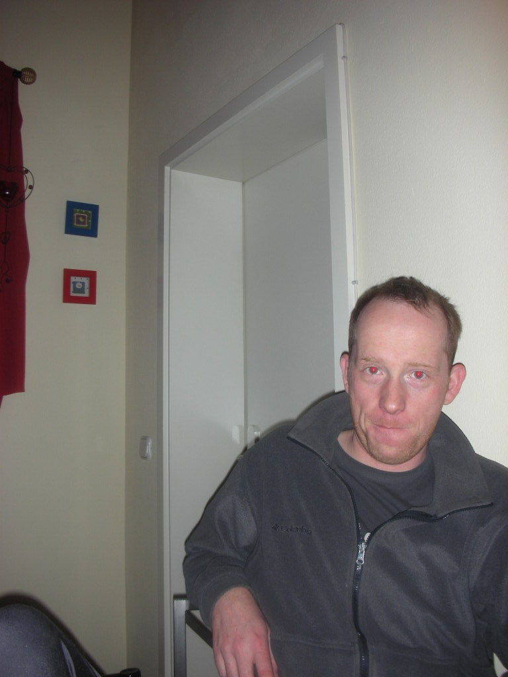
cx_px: 254
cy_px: 338
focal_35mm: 35
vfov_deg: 52.6
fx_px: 685
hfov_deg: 40.7
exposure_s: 1/60.1
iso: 50
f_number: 3
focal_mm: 5.8
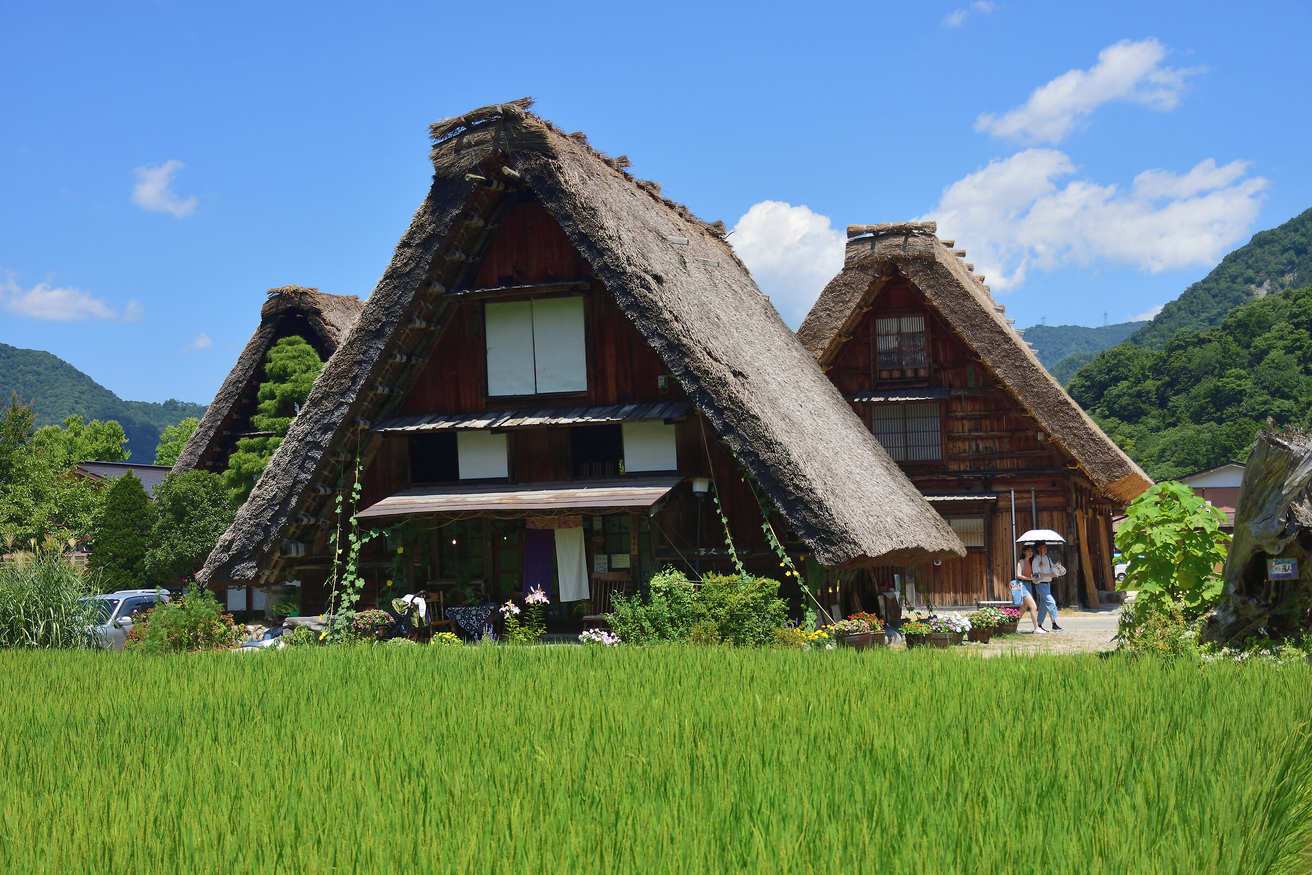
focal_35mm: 45
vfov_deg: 29.9
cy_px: 438
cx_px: 656
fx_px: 1640
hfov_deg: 43.6
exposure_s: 1/320
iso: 100
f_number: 5
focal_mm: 30
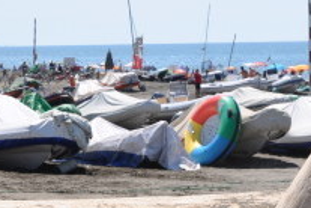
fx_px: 1037
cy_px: 28
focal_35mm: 120
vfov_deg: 11.4
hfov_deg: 16.7
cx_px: 316
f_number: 10
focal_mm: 26
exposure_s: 1/400
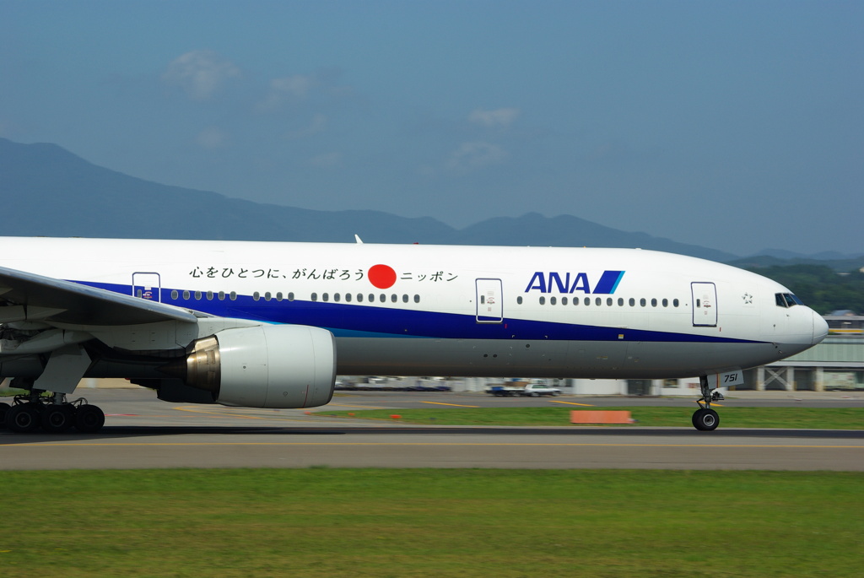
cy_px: 289
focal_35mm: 158
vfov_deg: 8.7
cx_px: 432
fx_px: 3784
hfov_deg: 13.0
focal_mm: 105
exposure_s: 1/160
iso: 100
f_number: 13
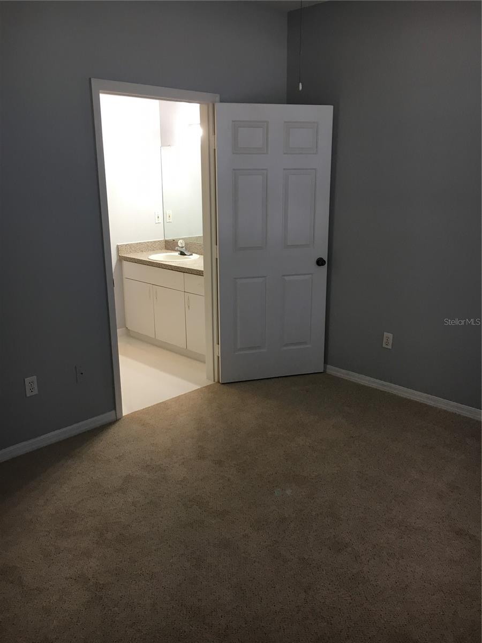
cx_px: 241
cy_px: 322
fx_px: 538
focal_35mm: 29
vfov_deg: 61.7
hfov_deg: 48.2
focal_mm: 4.15
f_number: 2.2
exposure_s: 1/30
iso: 50
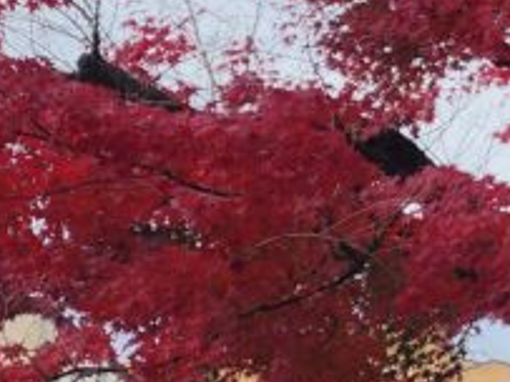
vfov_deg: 10.0
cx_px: 1296
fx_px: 2135
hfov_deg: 11.0
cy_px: -148
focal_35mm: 145
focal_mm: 6.4
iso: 12
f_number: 1.8
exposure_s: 1/467
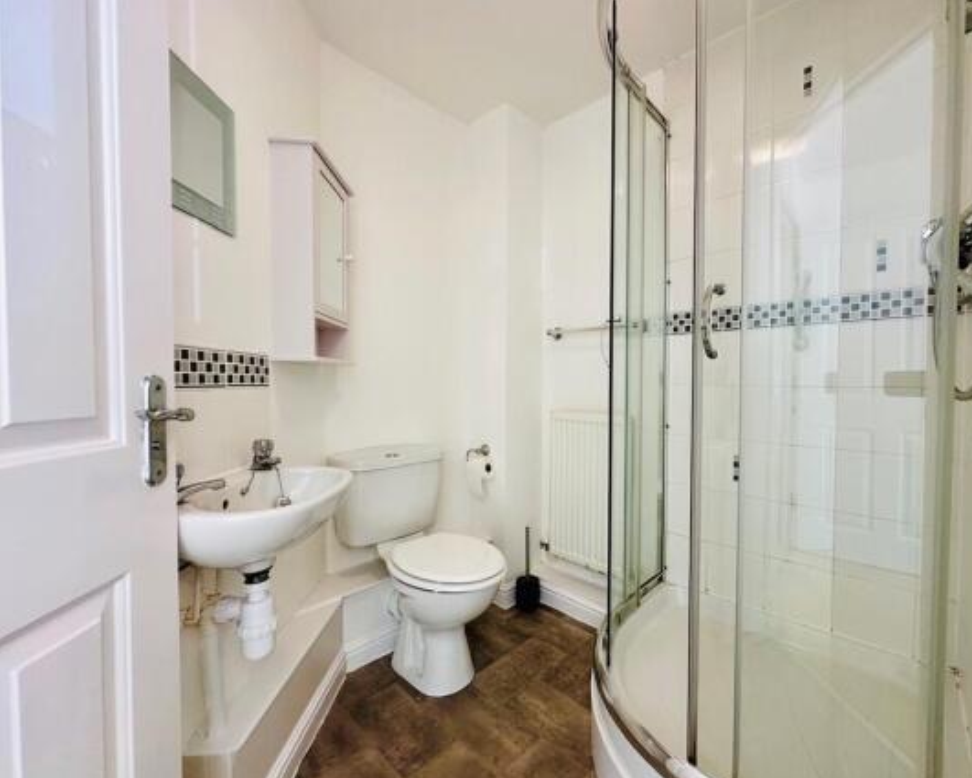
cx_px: 532
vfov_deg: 84.1
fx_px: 432
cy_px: 394
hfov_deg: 96.5
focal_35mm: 15
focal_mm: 2.22
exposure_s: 1/100
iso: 200
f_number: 2.2
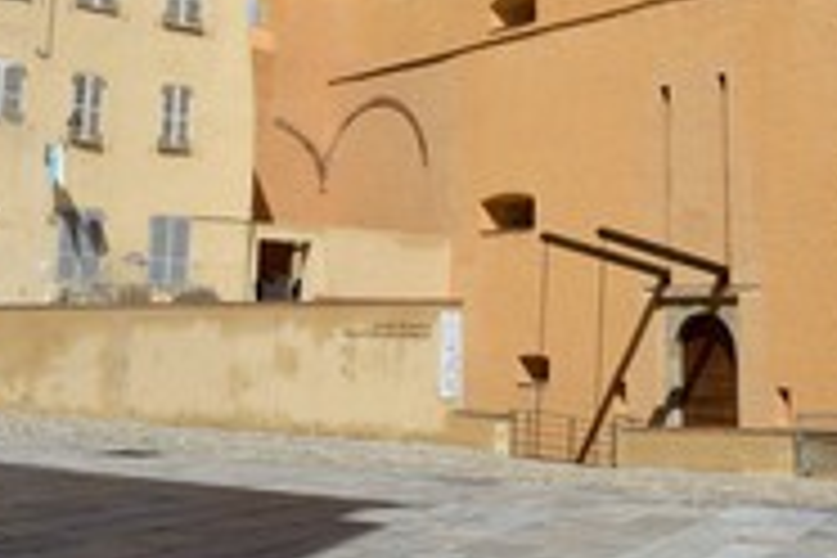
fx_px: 1418
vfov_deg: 21.7
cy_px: 40
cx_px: 446
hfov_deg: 32.9
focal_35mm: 61
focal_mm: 27
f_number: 14
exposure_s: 1/250
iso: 200
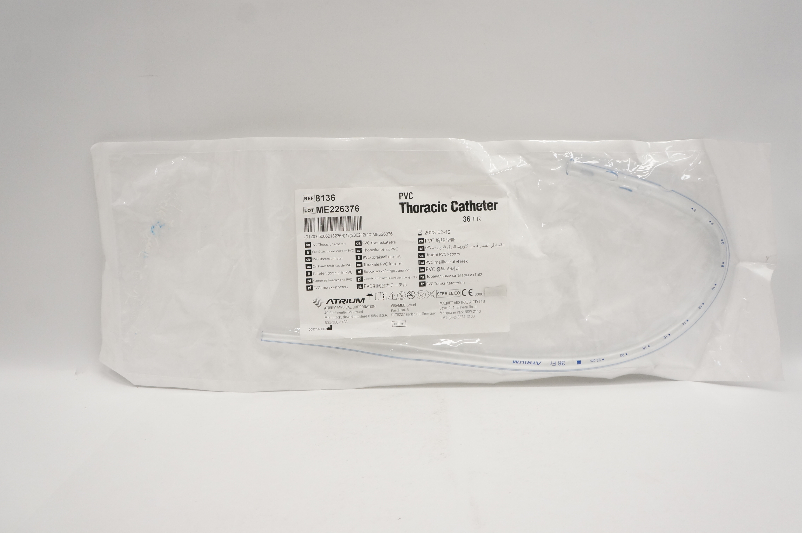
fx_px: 645
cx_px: 405
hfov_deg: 63.7
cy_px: 258
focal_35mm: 29
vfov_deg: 44.9
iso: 800
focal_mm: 18
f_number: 7.1
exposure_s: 1/200
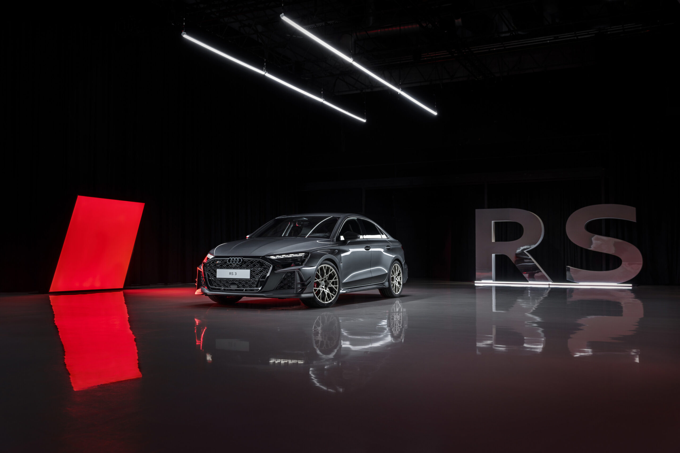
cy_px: 226
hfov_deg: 55.8
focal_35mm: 34
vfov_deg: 38.8
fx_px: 642
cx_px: 340
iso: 160
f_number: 5.6
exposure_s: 1/20
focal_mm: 34
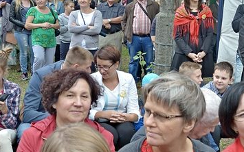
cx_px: 274
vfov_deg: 13.8
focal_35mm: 95
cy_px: 68
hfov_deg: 20.7
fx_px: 632
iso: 500
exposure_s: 1/200
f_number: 7.1
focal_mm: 26
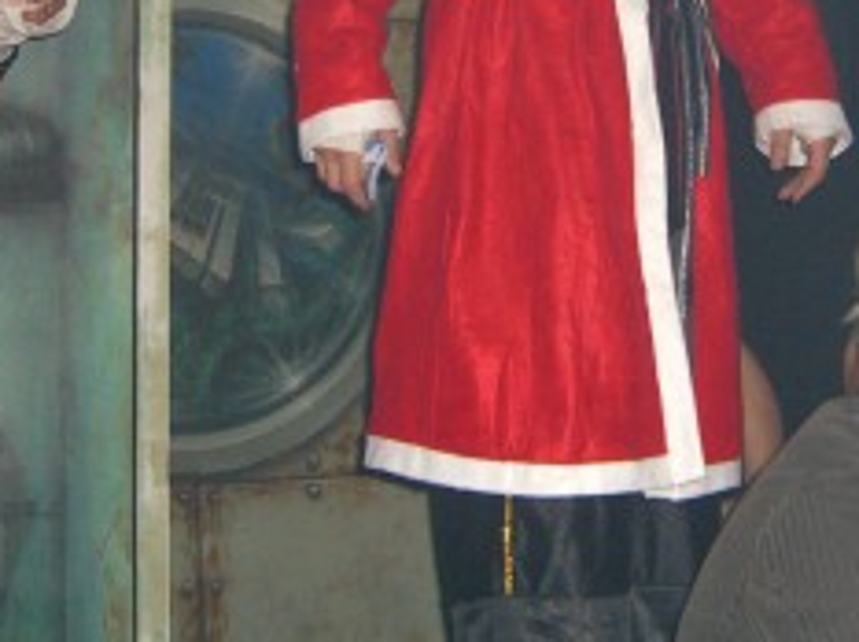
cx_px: 608
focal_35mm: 98
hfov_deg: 20.0
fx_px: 2428
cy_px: 26
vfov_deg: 14.8
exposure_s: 1/60
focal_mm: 7.9
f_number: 2.8
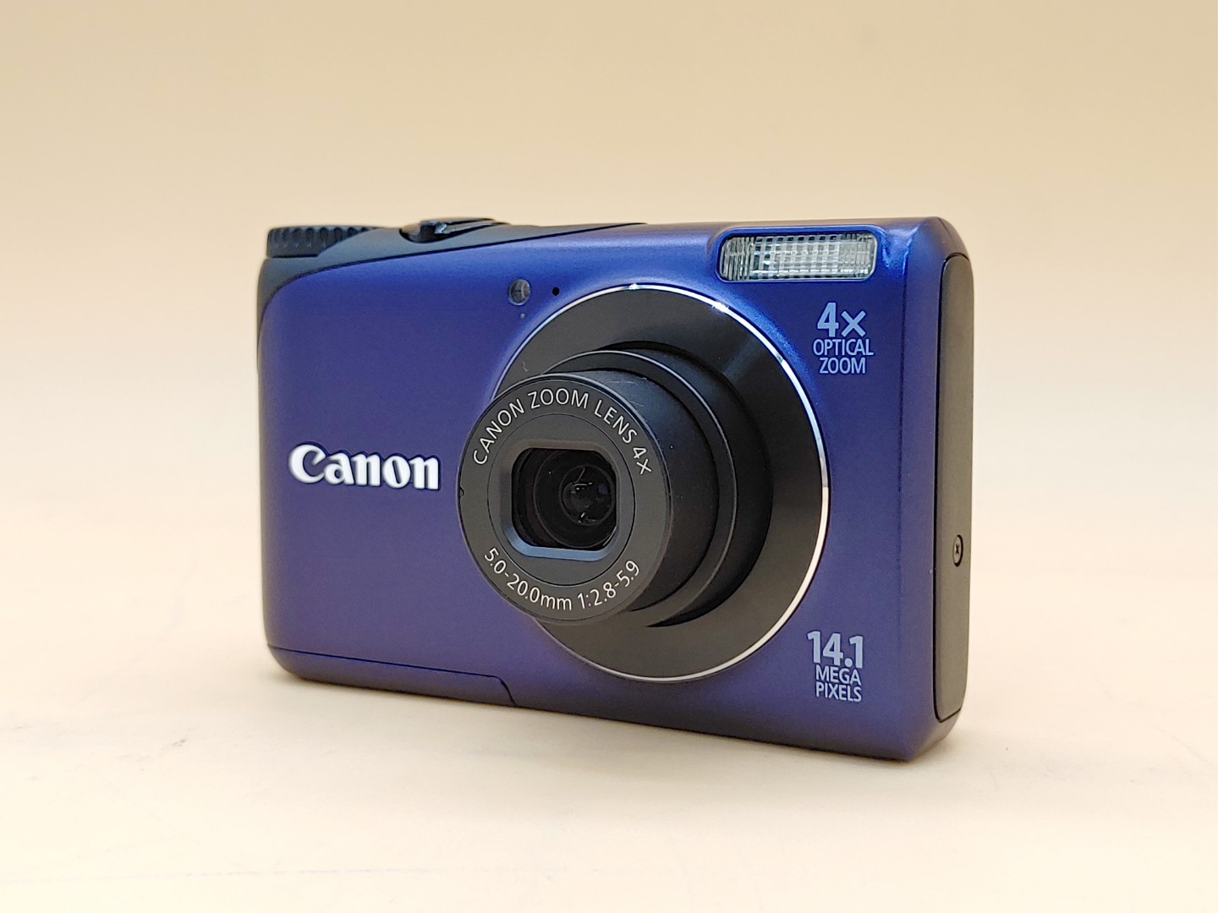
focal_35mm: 46
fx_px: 1619
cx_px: 609
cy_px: 456
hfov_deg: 41.2
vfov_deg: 31.5
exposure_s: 1/60
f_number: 1.8
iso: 50
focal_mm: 4.36
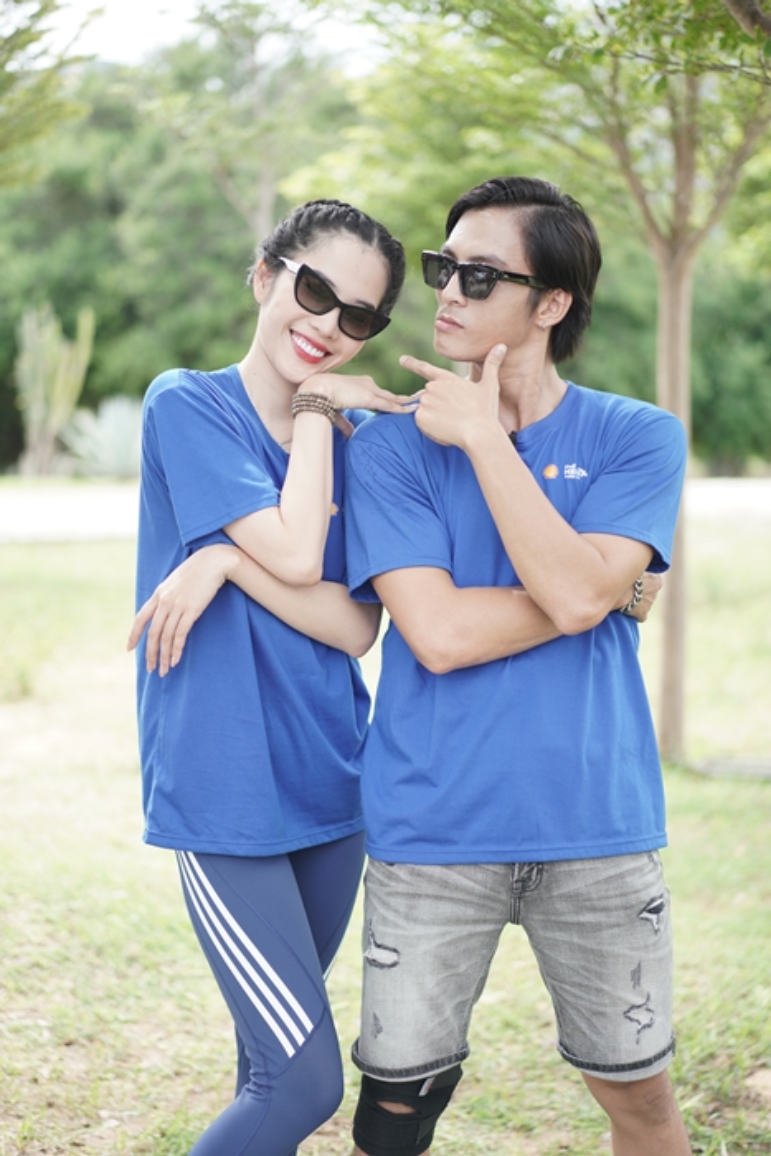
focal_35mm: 55
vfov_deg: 36.2
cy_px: 578
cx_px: 386
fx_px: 1766
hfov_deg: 24.6
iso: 100
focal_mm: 55
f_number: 1.8
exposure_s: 1/500
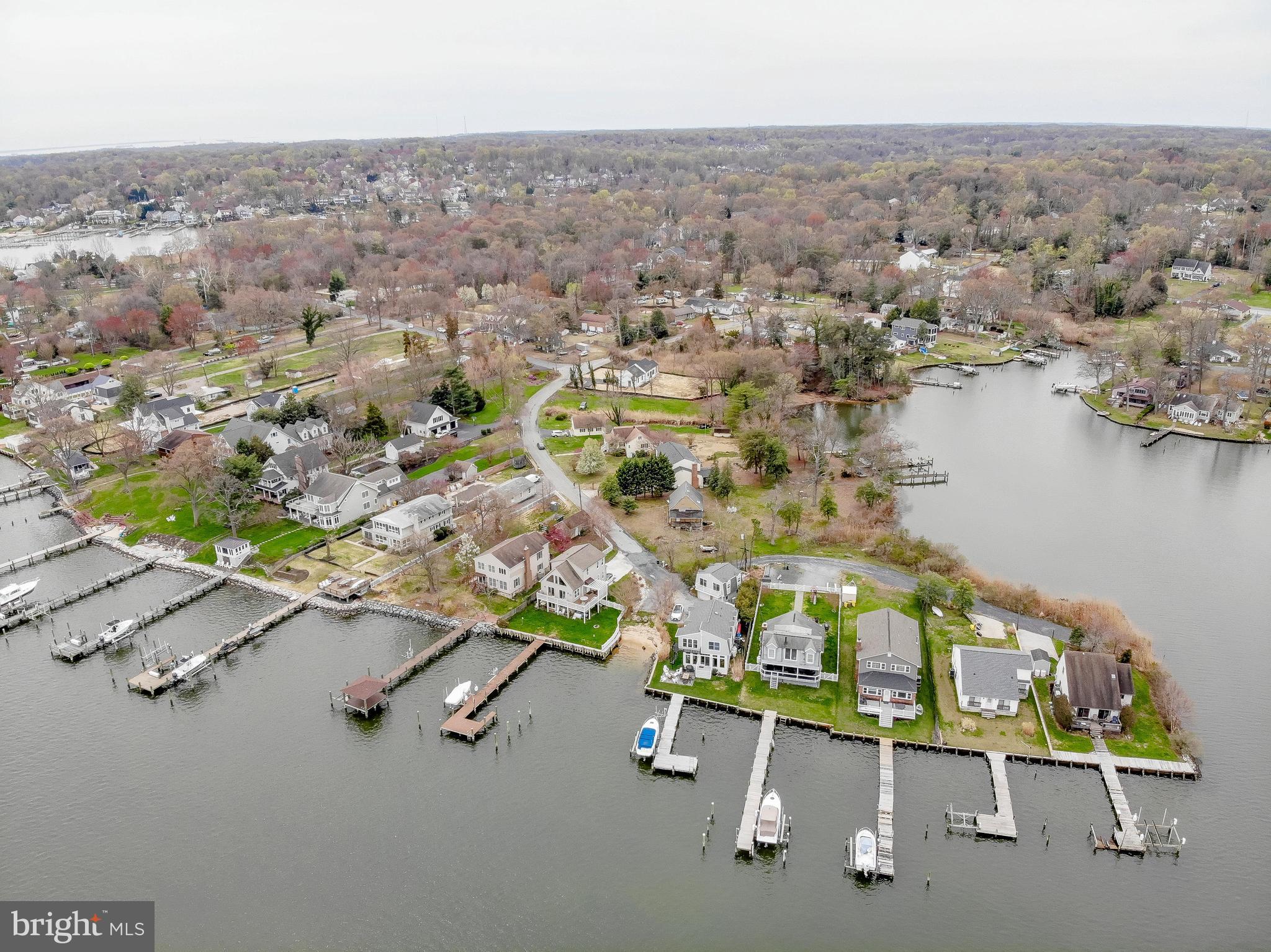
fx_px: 881
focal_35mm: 24
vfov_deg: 56.8
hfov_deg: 71.6
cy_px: 476
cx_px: 636
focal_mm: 4.5
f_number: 2.8
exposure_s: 1/298
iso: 100
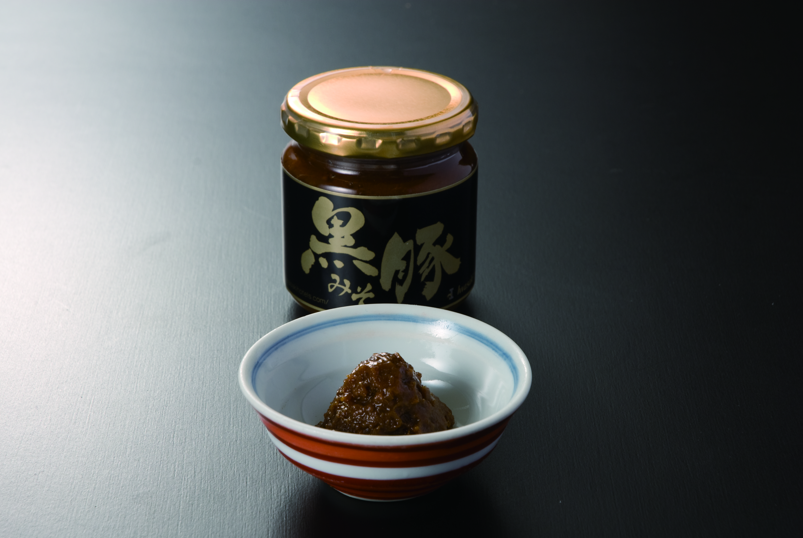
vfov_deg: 13.1
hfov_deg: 19.4
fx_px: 2345
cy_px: 269
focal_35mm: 105
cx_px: 402
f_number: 13
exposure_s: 1/80
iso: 100
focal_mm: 70
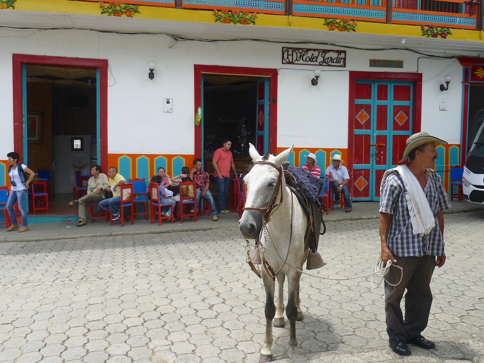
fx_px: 531
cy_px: 182
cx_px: 242
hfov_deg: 49.0
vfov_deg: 37.7
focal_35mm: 38
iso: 80
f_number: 2.8
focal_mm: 5.5
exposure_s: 1/500
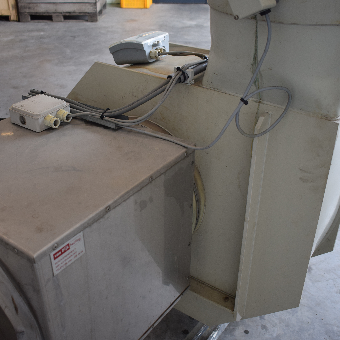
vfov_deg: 41.3
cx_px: 151
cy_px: 170
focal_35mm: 41
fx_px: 452
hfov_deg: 41.2
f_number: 4
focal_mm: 21
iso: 560
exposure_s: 1/60
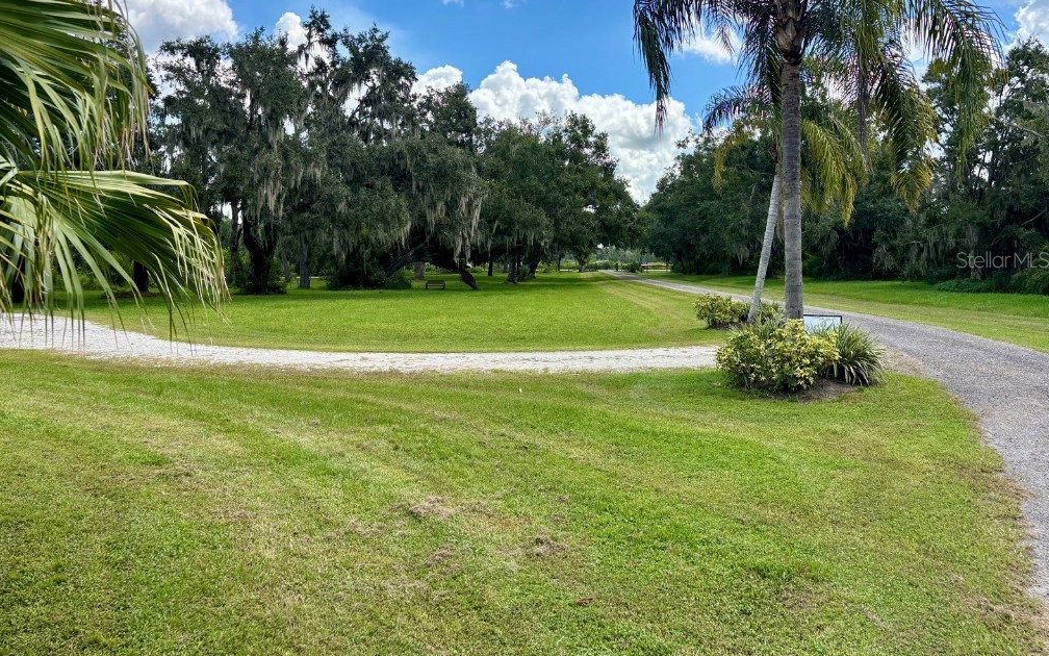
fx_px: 800
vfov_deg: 44.3
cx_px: 521
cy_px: 259
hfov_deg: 66.5
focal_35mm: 28
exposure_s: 1/1667
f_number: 1.6
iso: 50
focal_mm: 5.96
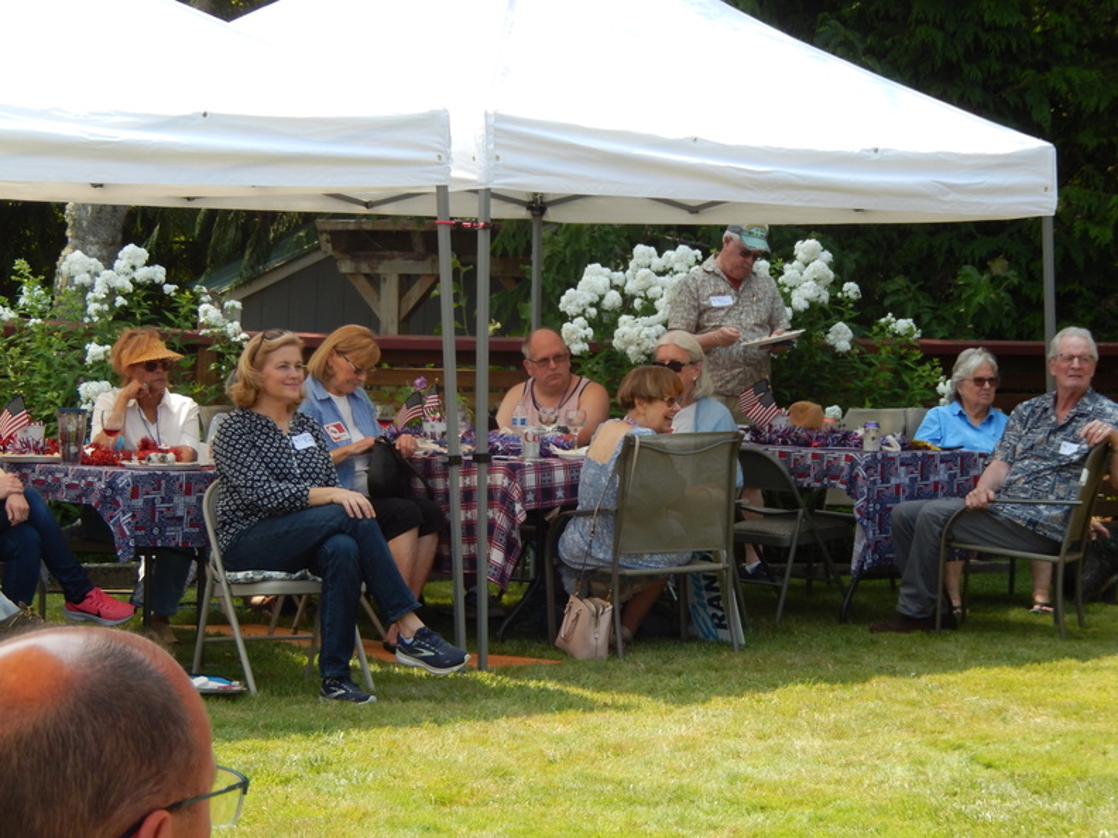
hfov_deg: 16.8
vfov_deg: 12.7
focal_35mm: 117
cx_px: 559
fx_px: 3779
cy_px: 419
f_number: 5.5
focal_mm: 21
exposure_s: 1/200
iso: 125
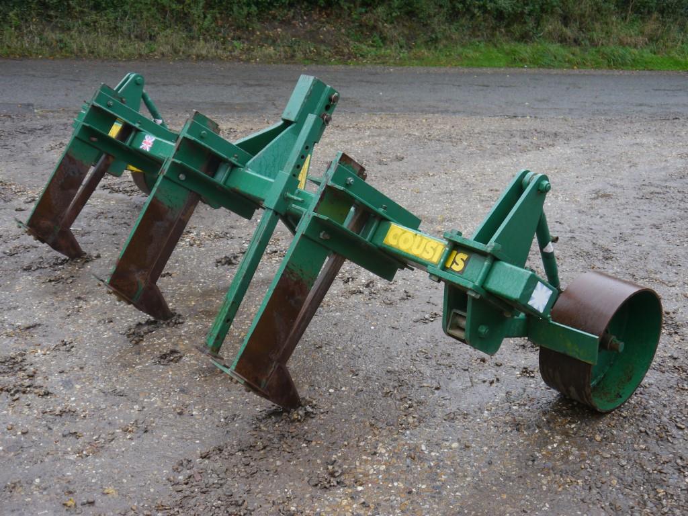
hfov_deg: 49.0
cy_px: 258
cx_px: 344
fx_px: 755
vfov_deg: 37.7
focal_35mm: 38
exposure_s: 1/60
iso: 160
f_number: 4.2
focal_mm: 19
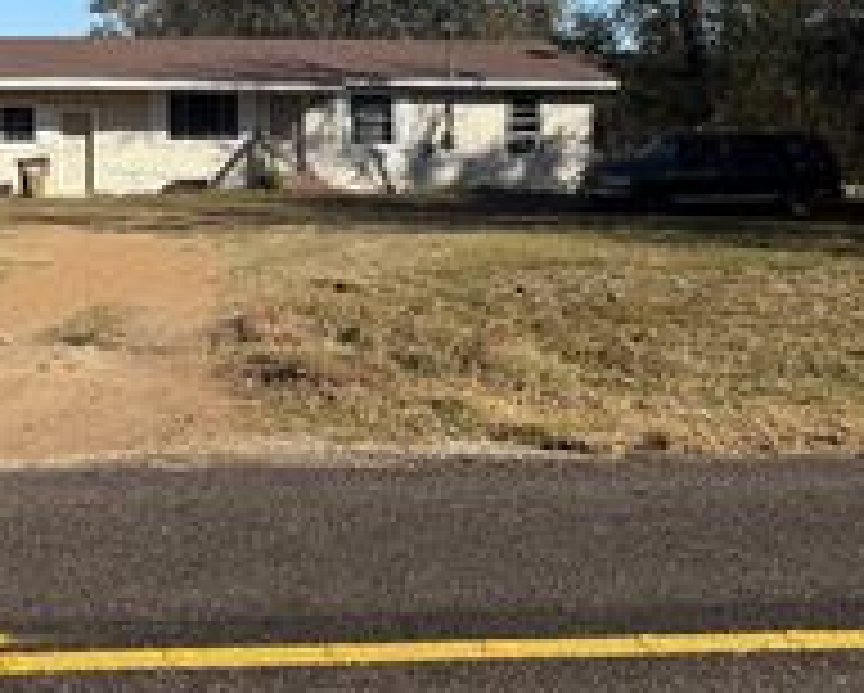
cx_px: 99
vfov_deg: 23.9
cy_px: -2
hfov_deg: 29.7
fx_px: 1561
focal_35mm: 61
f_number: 1.78
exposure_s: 1/3953
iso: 80
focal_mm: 6.76
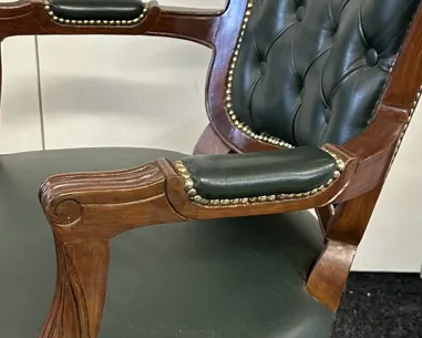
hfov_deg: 30.0
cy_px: 205
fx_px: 787
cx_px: 175
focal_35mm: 63
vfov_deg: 24.2
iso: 160
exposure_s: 1/50
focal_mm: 6.86
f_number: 1.78
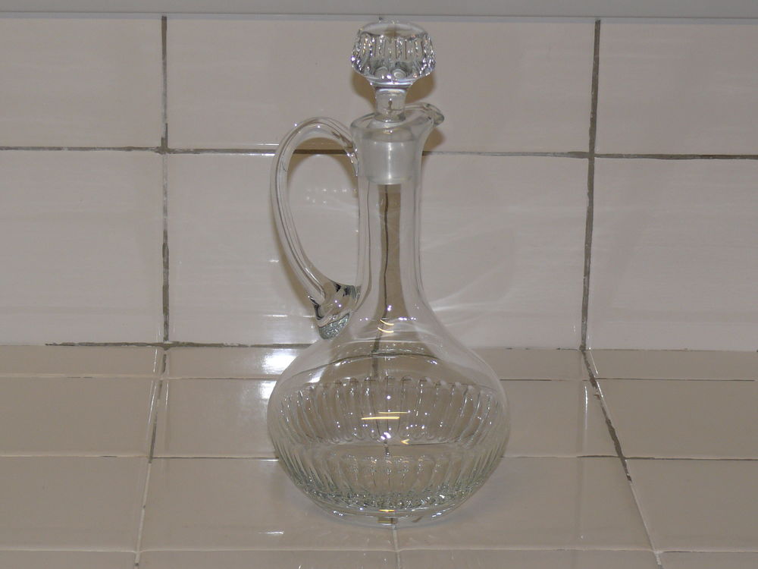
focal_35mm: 115
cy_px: 284
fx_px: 2518
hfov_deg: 17.1
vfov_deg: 12.9
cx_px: 379
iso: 100
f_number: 3.2
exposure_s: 1/30
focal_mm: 17.1
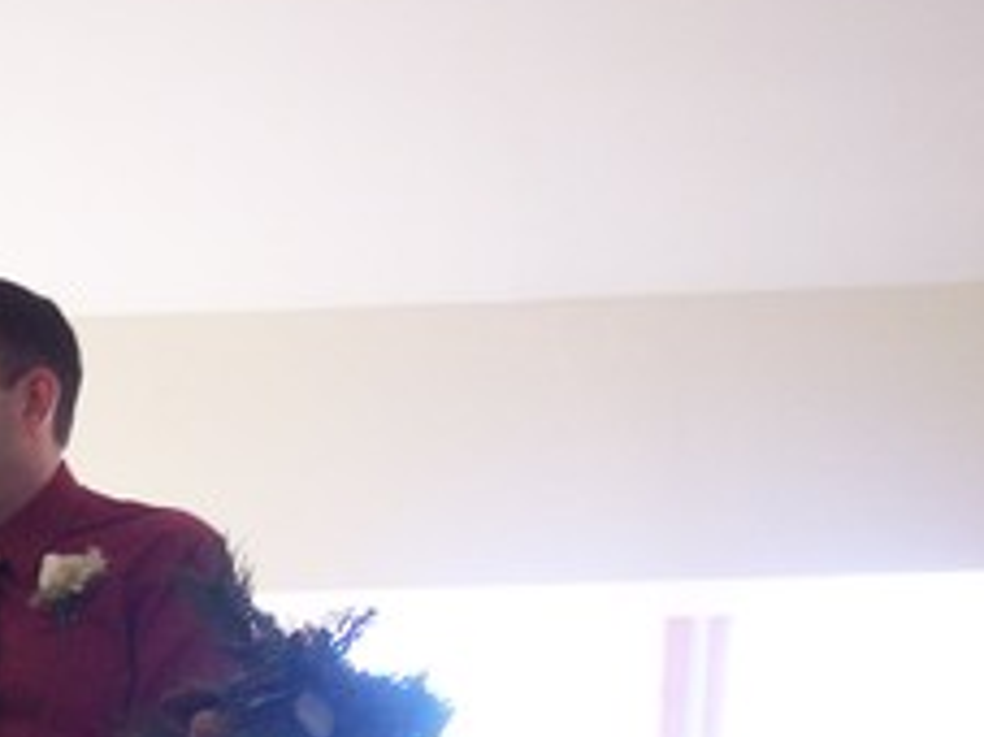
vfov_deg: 13.4
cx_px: -221
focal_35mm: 110
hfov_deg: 17.0
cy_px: 629
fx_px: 3125
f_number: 2.8
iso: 200
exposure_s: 1/90
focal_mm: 8
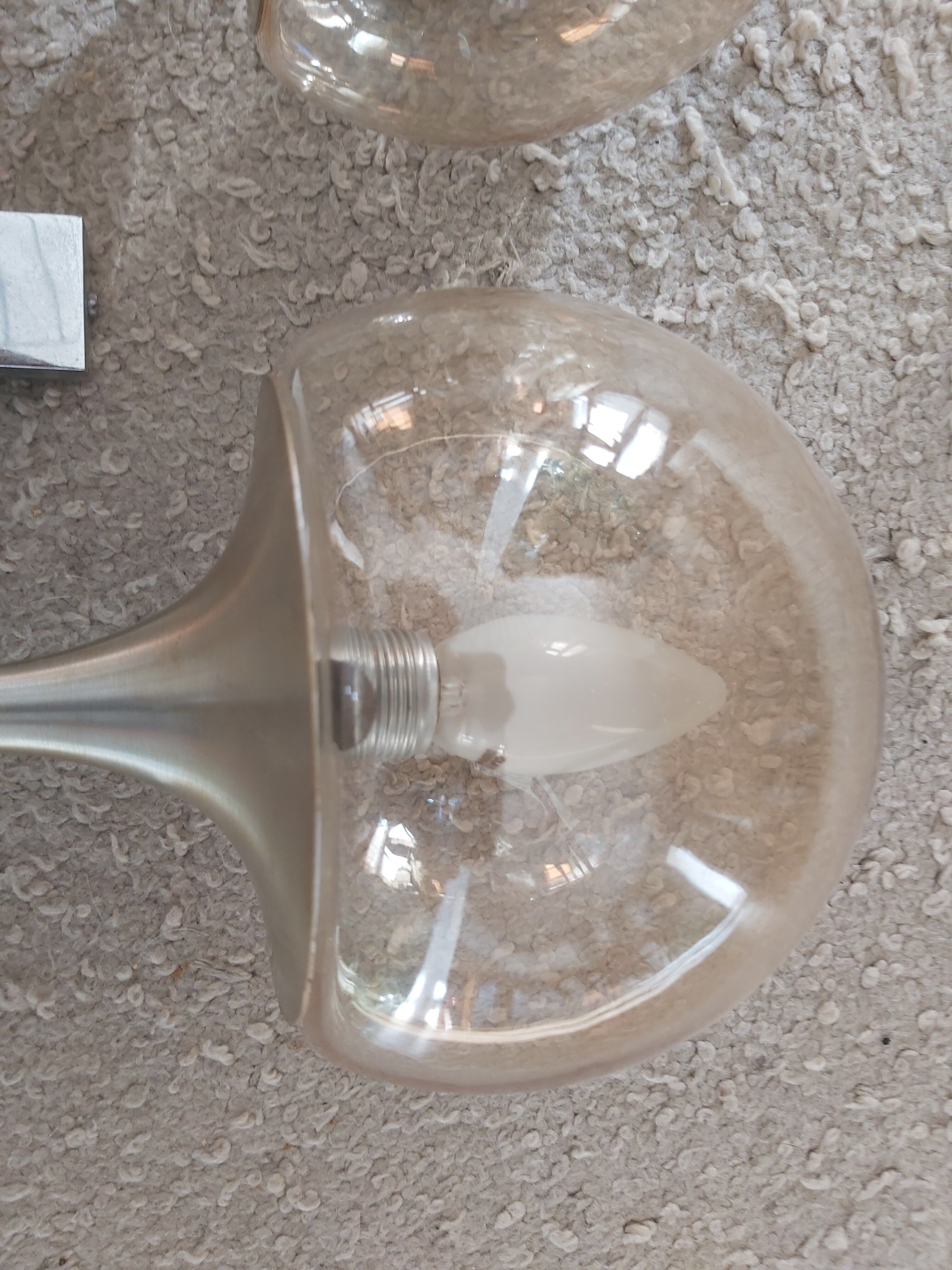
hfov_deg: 53.1
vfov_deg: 67.3
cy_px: 635
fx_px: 953
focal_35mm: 26
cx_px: 476
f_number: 1.7
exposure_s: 1/50
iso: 80
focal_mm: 3.92
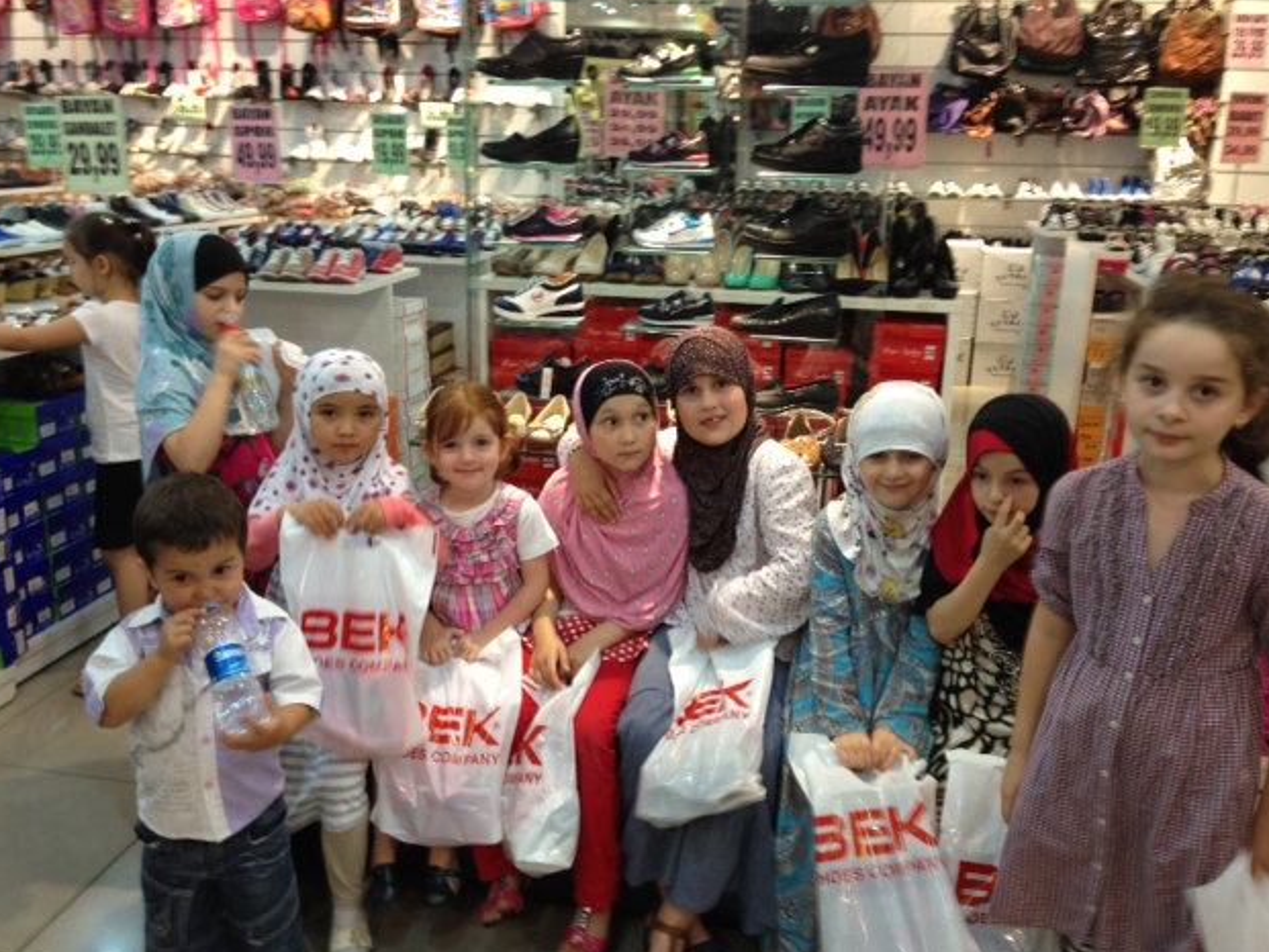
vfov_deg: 41.8
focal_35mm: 34
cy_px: 472
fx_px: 1247
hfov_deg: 53.9
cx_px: 631
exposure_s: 1/20
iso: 80
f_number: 2.4
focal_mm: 4.13
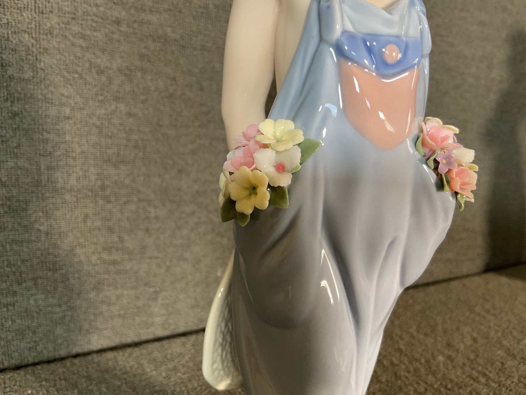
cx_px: 263
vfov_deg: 48.2
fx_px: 441
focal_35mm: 29
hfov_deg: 61.7
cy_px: 198
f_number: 1.8
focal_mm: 3
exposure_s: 1/60
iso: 125
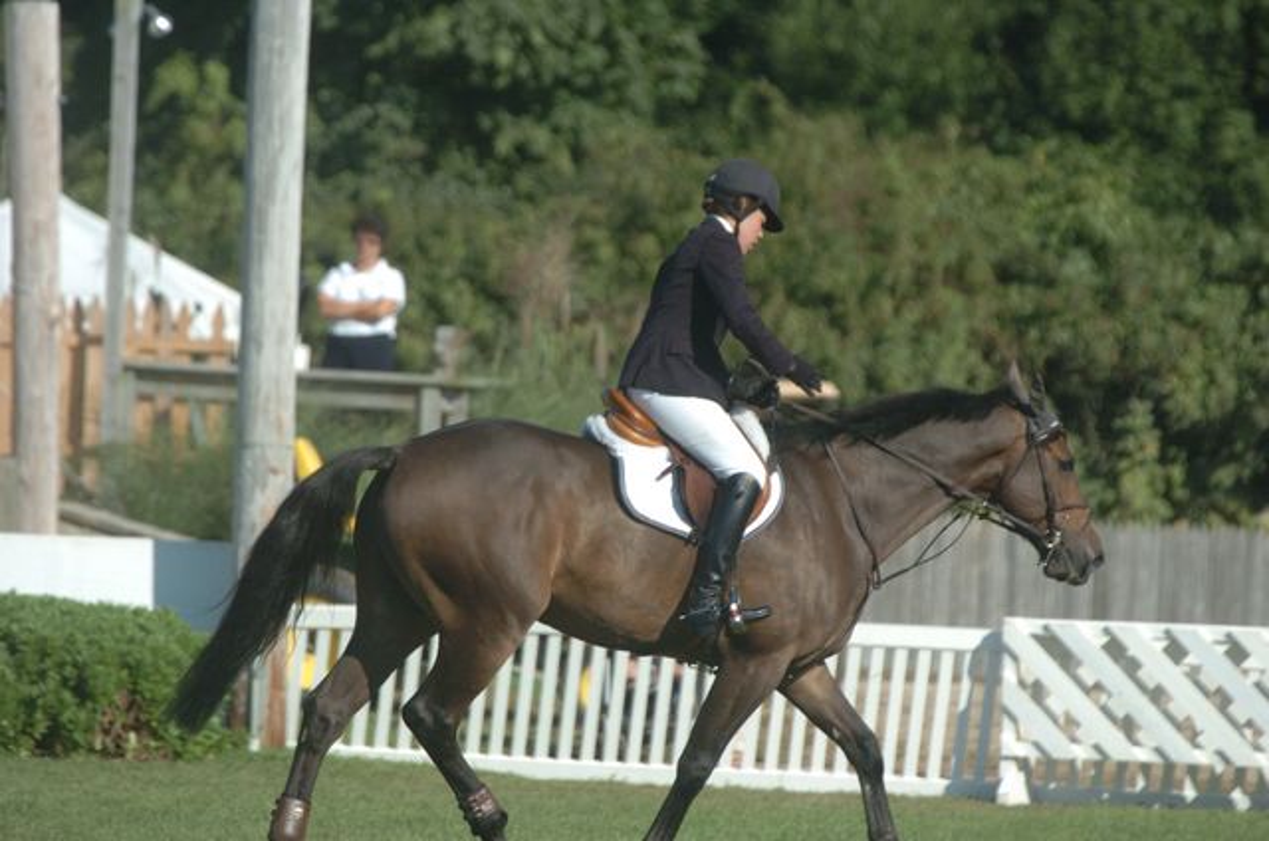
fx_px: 22163
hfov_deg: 3.3
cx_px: 634
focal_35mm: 630
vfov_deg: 2.2
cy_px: 420
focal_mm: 420
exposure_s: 1/1250
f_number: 8
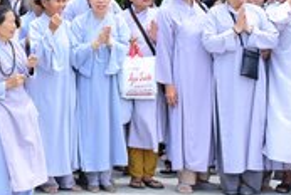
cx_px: -135
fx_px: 1093
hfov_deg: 14.3
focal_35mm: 135
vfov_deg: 10.1
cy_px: -13
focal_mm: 24
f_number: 6.3
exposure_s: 1/500
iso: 200
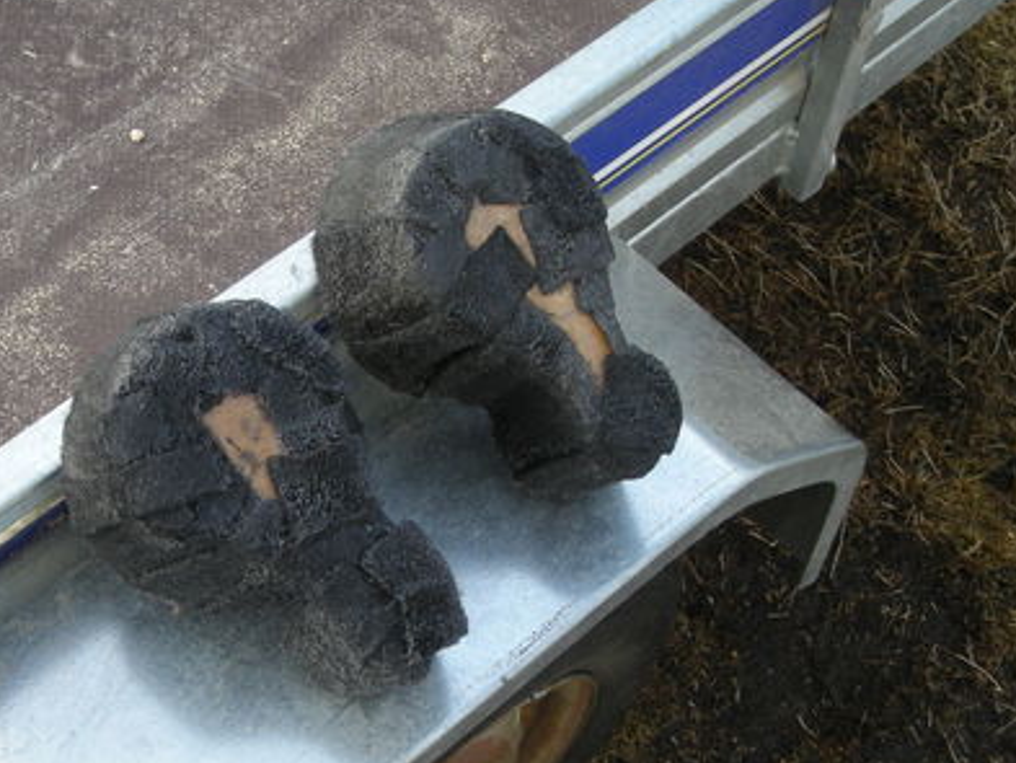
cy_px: 375
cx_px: 365
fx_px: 1673
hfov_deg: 33.6
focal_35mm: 57
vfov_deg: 25.7
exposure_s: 1/112
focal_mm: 5.7
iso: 50
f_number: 2.8
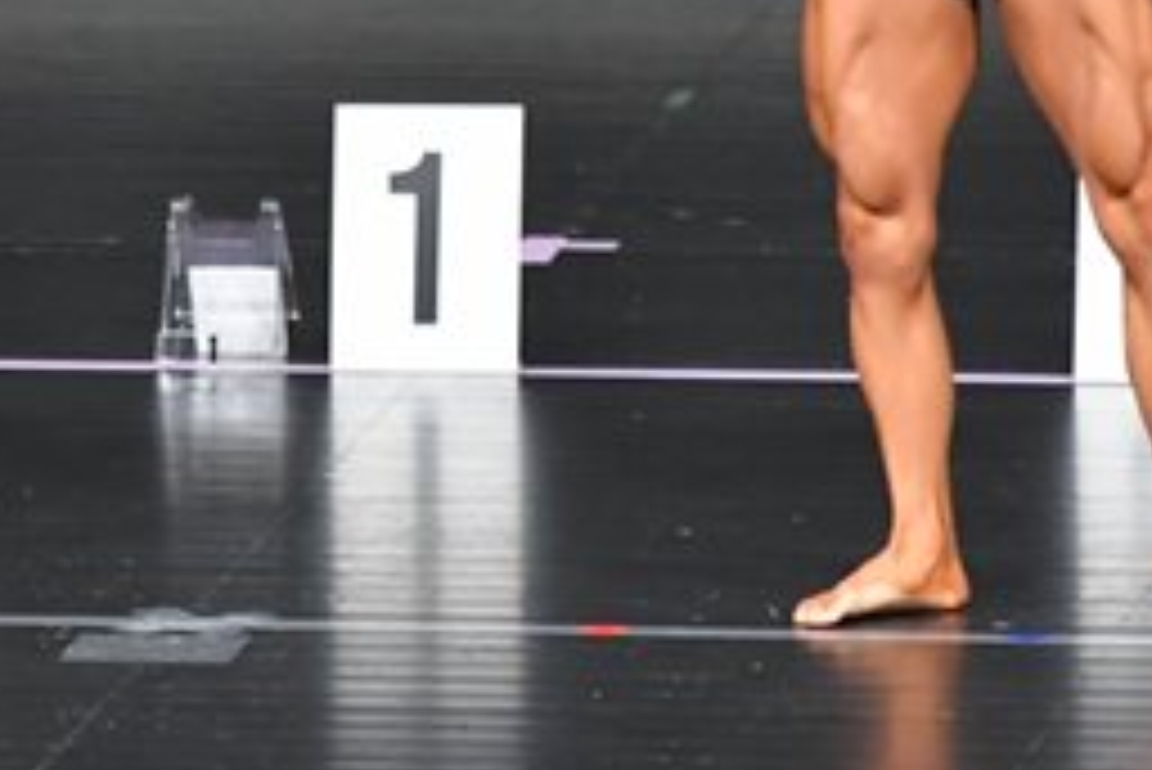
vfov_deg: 1.6
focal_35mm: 862
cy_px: -158
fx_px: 27598
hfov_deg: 2.4
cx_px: 304
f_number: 5.6
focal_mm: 190
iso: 5000
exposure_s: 1/400
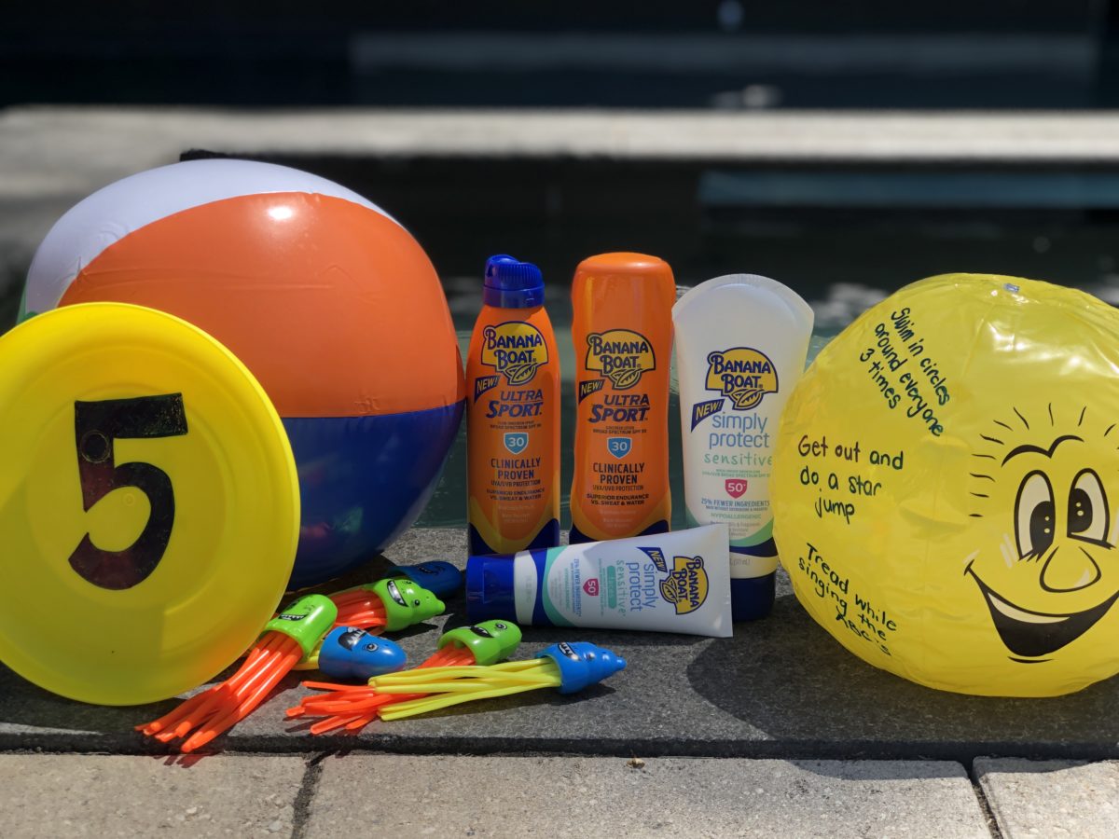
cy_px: 420
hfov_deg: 33.8
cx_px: 560
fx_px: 1843
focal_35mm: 57
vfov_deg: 25.7
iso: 20
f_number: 2.8
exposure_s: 1/296
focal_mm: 6.6
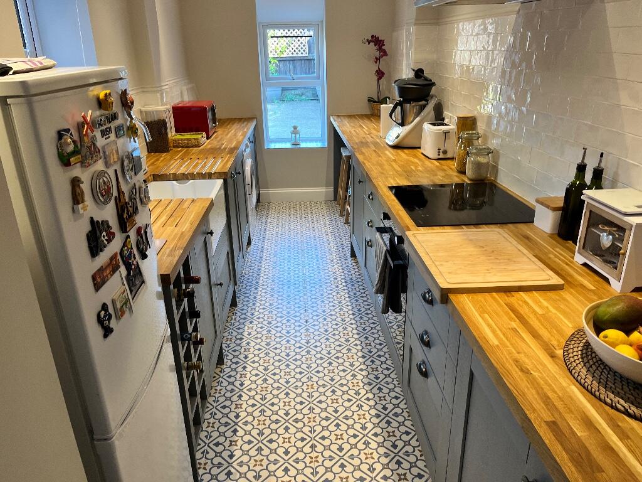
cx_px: 321
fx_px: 482
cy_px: 241
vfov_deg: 53.1
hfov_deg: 67.3
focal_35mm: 26
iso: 100
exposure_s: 1/100
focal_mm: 5.1
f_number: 1.6
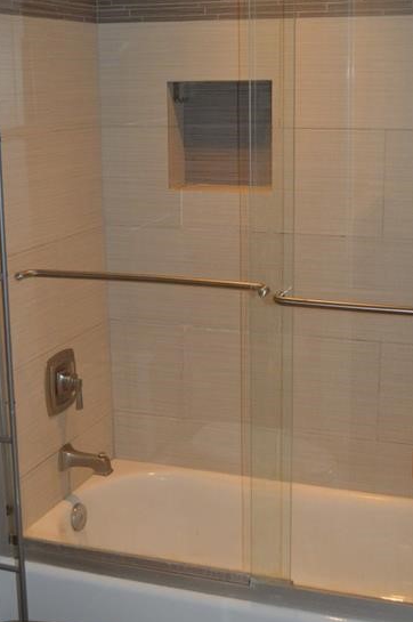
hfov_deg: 24.6
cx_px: 210
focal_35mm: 55
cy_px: 289
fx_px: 949
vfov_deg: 36.3
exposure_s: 1/60
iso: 1400
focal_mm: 26
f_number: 4.2
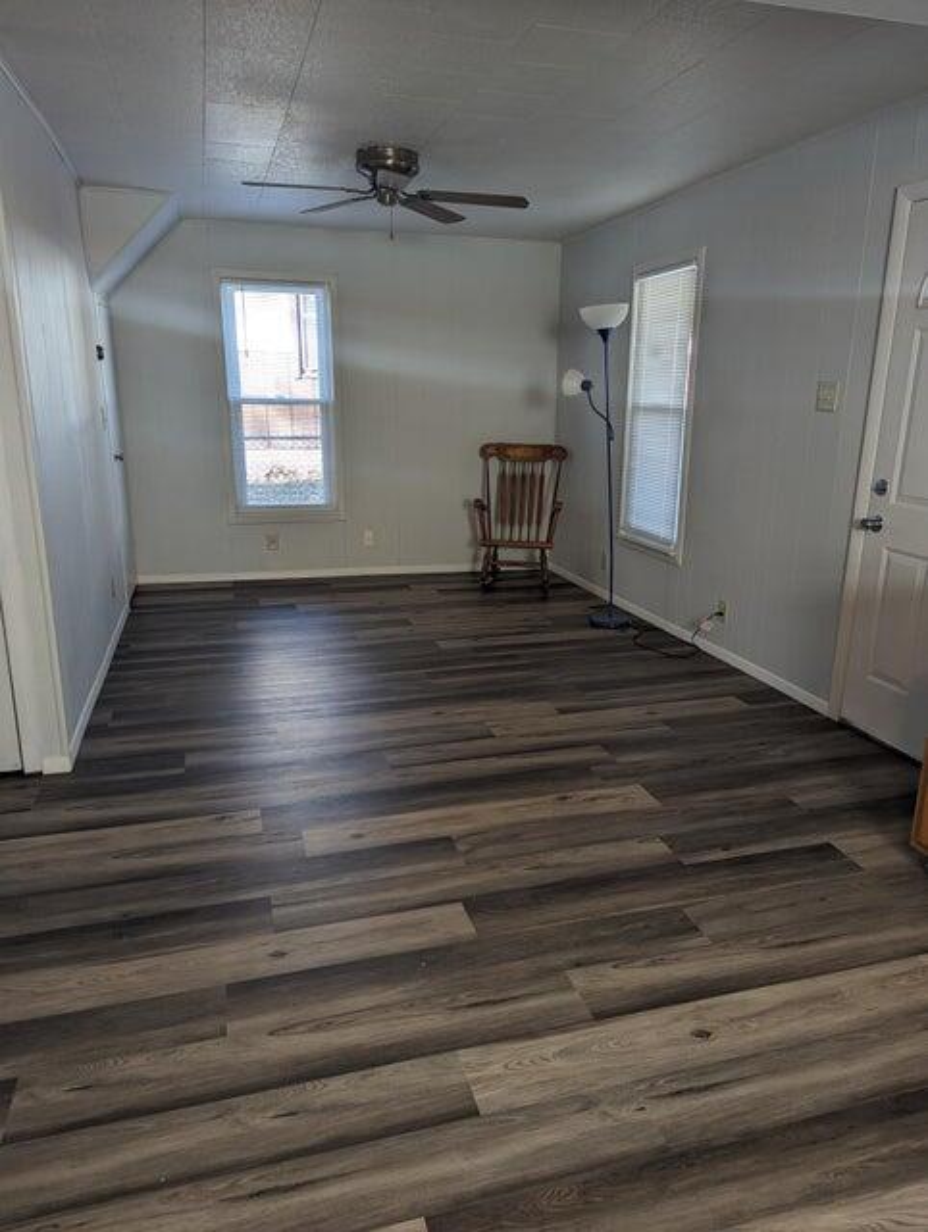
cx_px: 464
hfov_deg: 56.9
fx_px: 856
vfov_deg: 71.5
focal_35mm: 24
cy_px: 616
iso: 63
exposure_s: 1/42.9
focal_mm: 6.81
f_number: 1.85
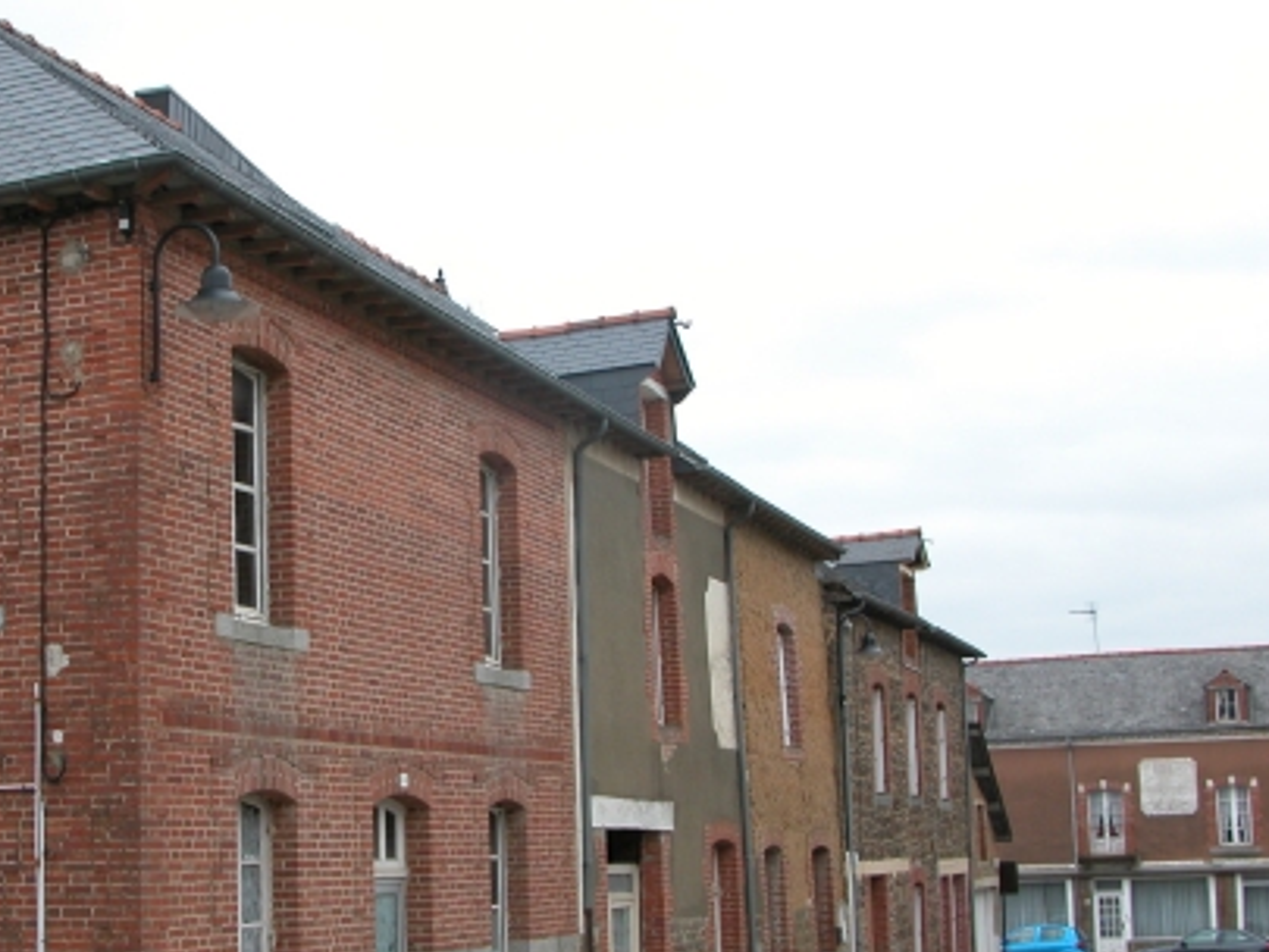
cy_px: 517
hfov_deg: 32.2
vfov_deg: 24.8
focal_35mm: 59
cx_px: 360
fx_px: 2164
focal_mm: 9
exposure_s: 1/159
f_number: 4.5
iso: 100
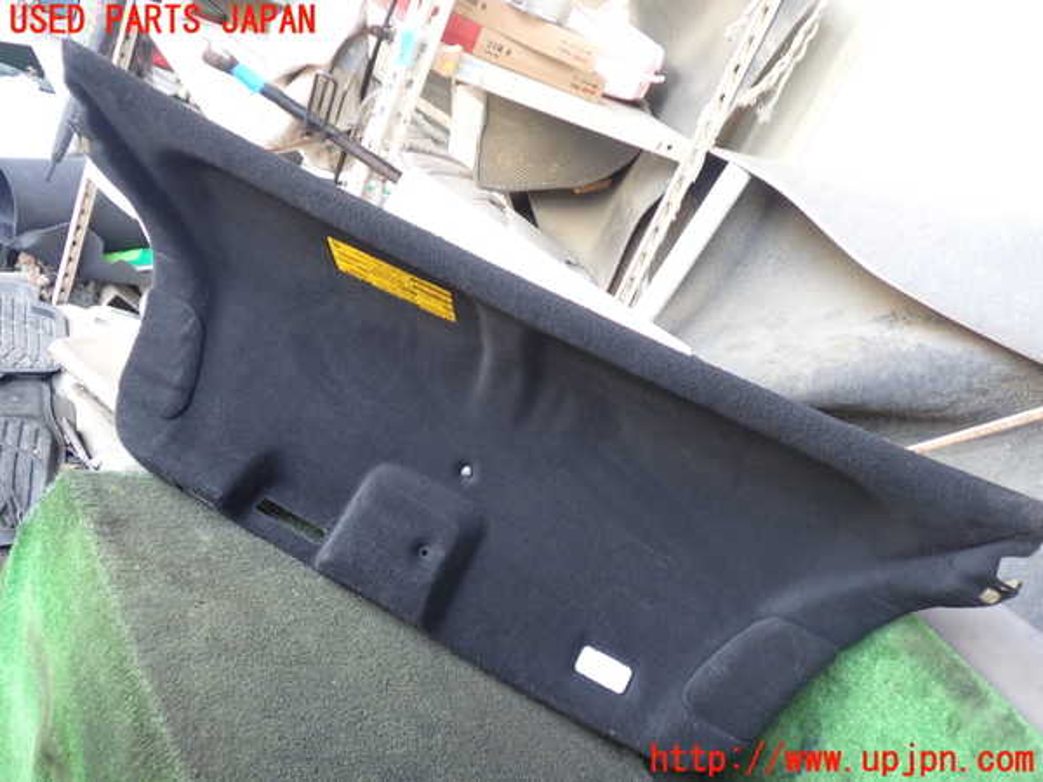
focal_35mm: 30
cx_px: 522
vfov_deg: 46.8
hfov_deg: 60.0
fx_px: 904
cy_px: 391
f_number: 2.3
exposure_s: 1/40
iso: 200
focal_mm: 5.4
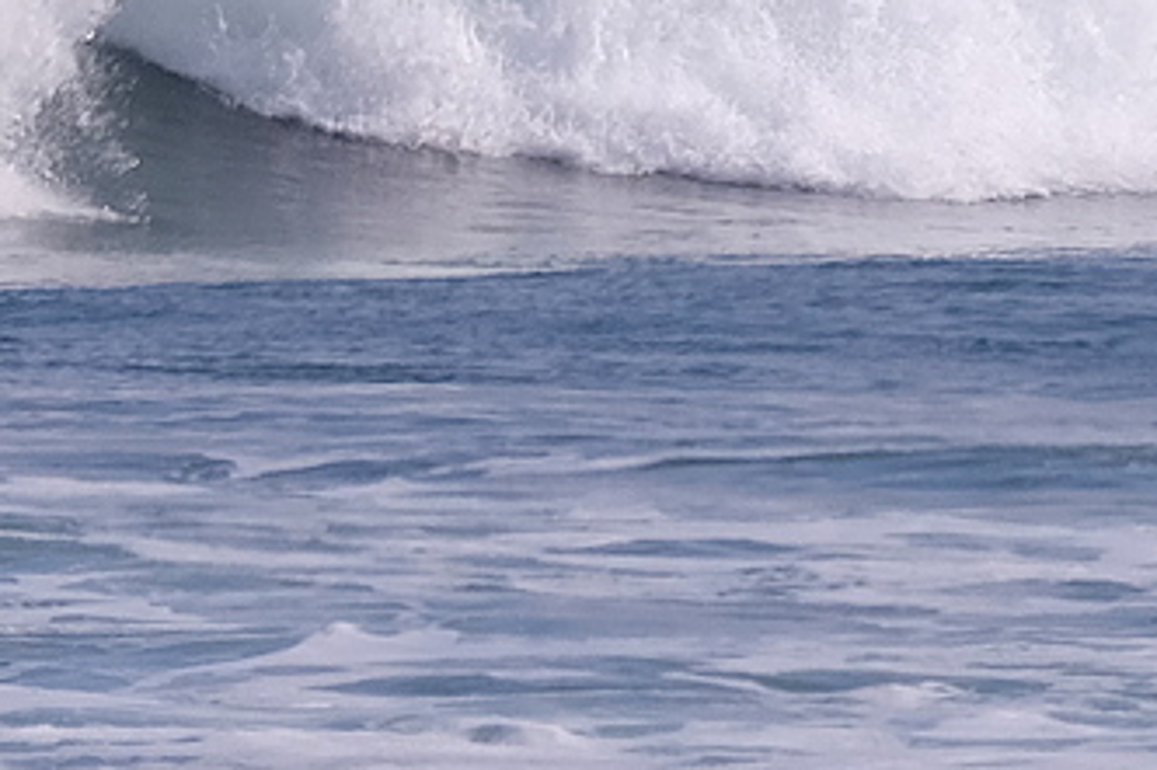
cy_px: -458
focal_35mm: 1663
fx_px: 53418
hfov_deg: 1.2
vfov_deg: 0.8
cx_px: -338
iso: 400
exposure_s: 1/1000
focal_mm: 230
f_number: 10
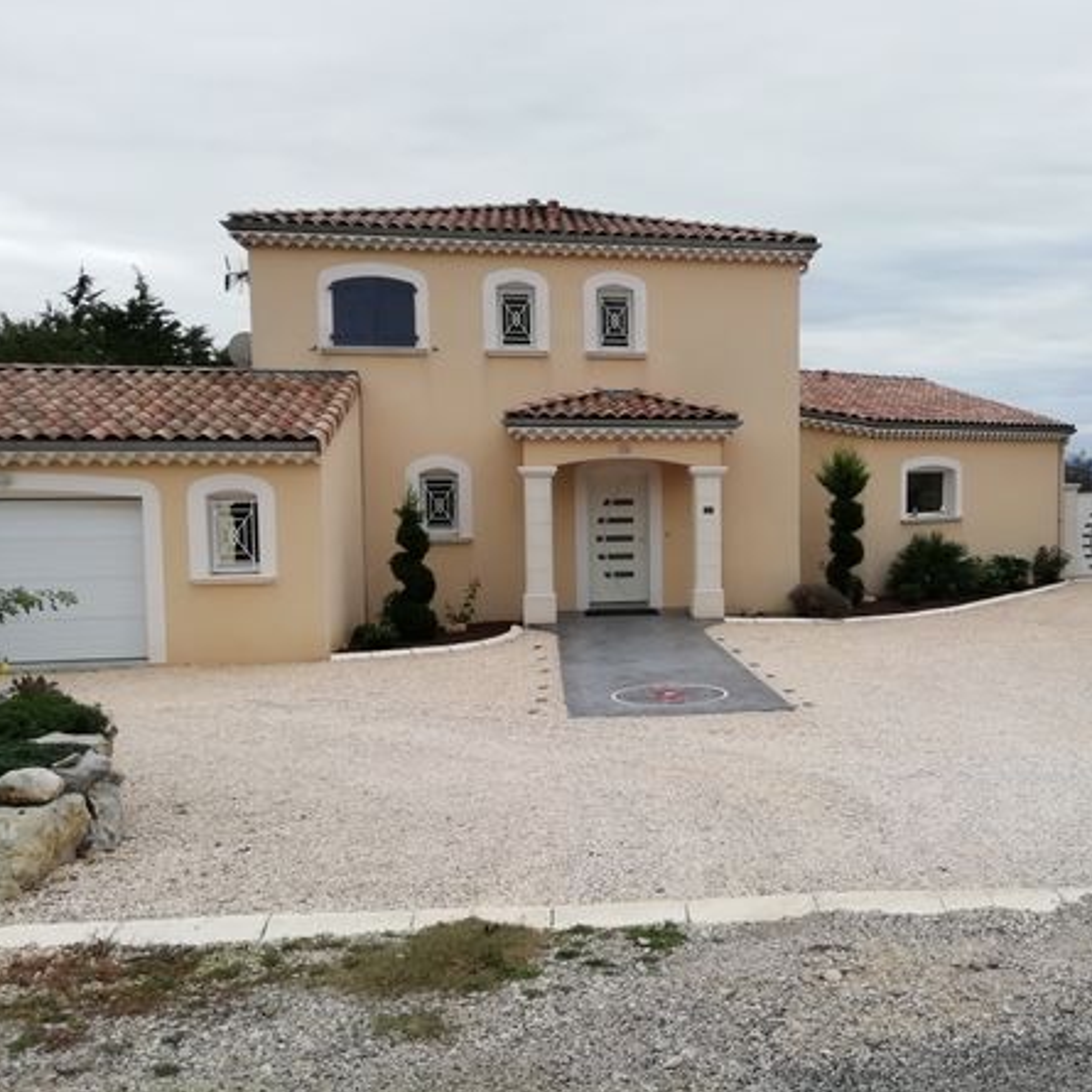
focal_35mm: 31
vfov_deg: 52.5
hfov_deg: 51.7
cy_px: 547
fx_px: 1106
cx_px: 714
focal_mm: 3.21
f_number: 2.2
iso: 50
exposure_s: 1/473
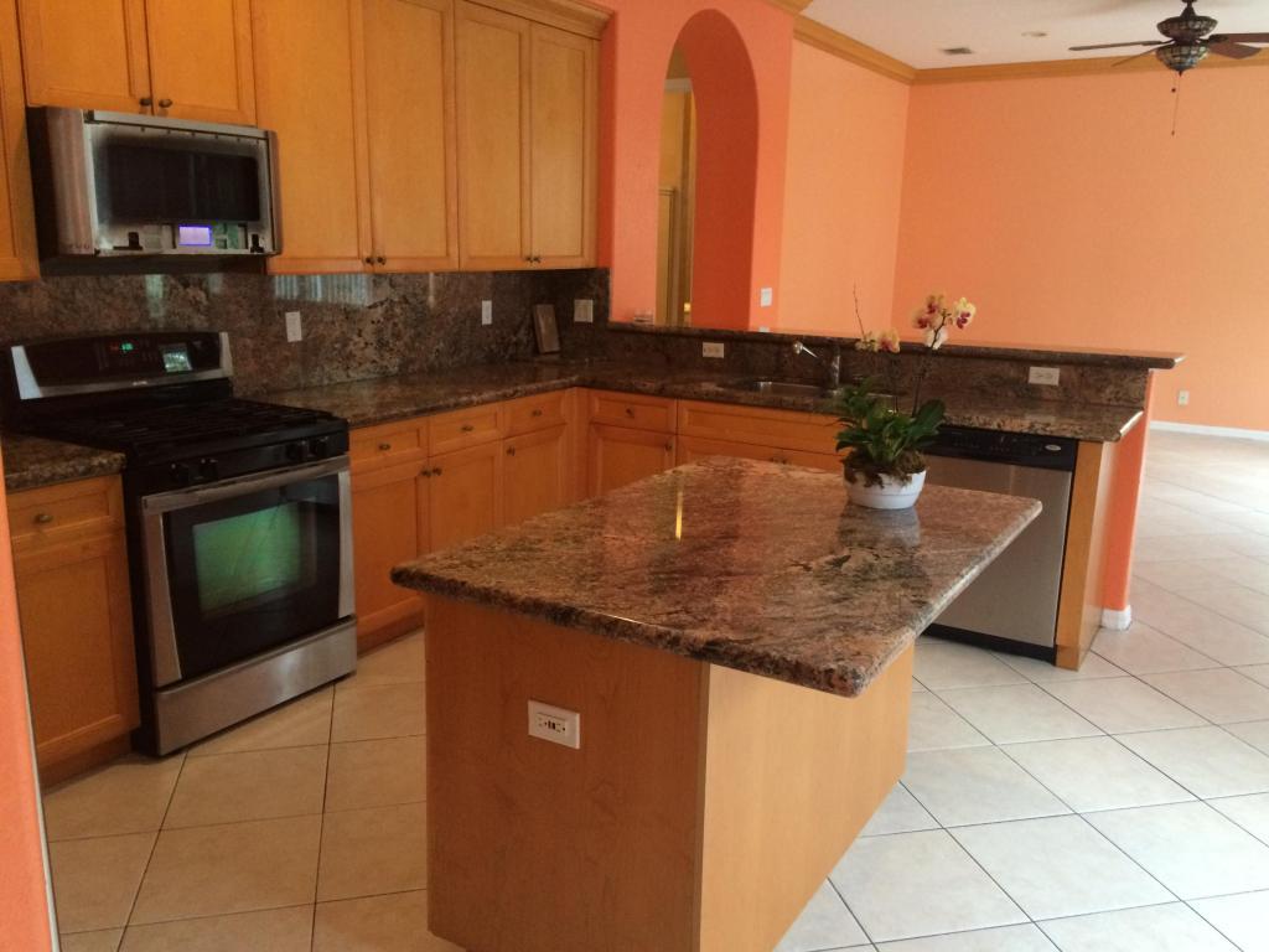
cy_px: 476
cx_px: 634
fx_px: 1063
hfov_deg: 61.7
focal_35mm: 29
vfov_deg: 48.2
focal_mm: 4.15
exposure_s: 1/30
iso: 250
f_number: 2.2
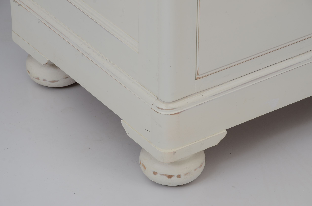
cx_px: 156
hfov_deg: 13.1
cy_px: 103
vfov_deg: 8.7
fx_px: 1362
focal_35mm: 158
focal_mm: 105
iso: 200
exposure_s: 1/60
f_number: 10
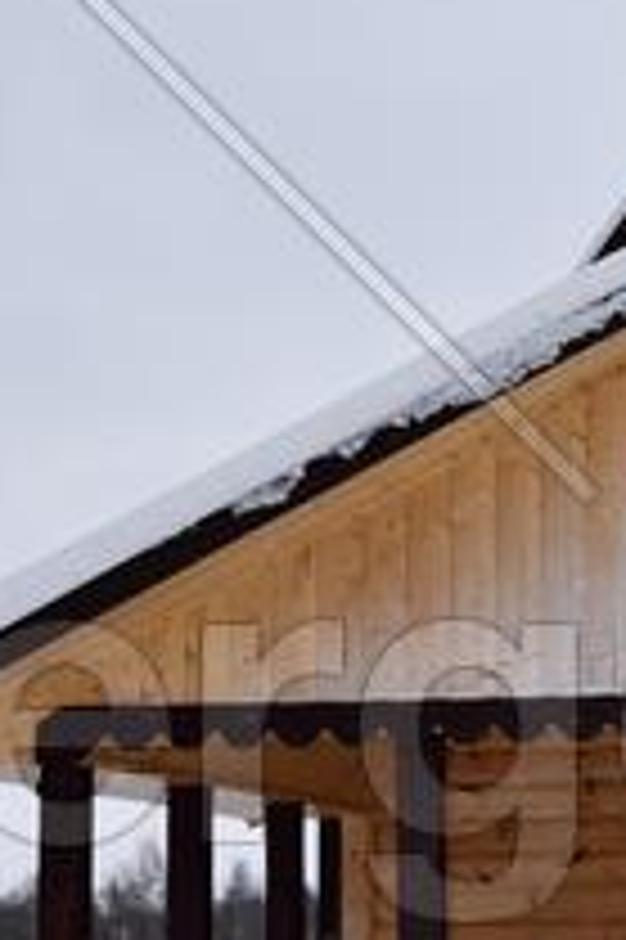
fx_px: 1959
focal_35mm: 75
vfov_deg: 26.6
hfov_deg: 17.0
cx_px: 826
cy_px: 733
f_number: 5.6
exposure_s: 1/125
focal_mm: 18
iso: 100
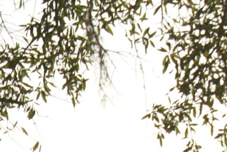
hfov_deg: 3.8
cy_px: 394
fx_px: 3328
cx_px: -413
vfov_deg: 2.6
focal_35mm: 527
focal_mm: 55
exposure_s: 1/250
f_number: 9
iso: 100
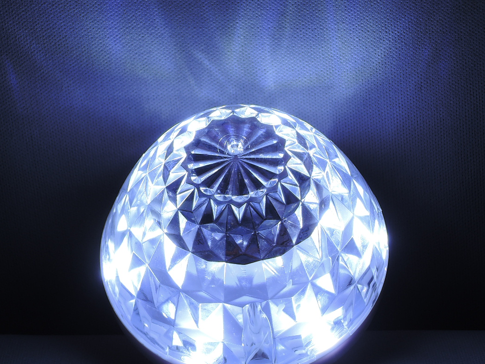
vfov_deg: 12.9
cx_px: 226
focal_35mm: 115
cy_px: 219
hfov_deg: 17.1
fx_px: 1612
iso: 80
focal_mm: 16
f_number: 5.2
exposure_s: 1/320
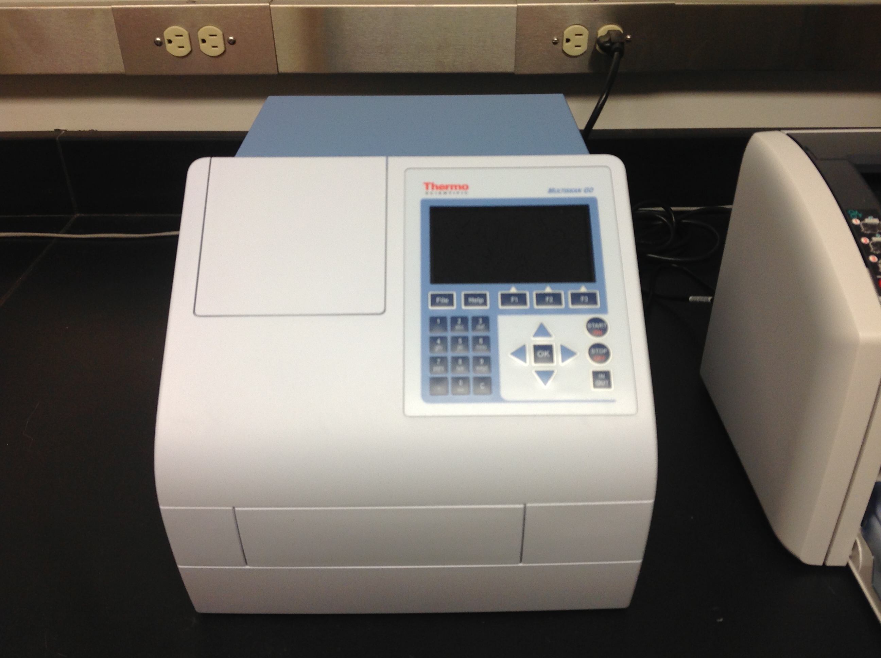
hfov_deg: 52.7
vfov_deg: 40.6
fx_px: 889
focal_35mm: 35
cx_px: 440
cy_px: 329
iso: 64
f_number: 2.4
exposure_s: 1/40
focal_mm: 4.28
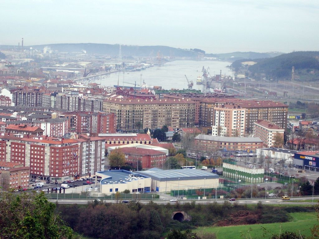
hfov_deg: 18.4
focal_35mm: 107
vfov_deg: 13.8
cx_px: 160
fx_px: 986
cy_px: 120
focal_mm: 17.4
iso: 100
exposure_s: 1/125
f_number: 4.8
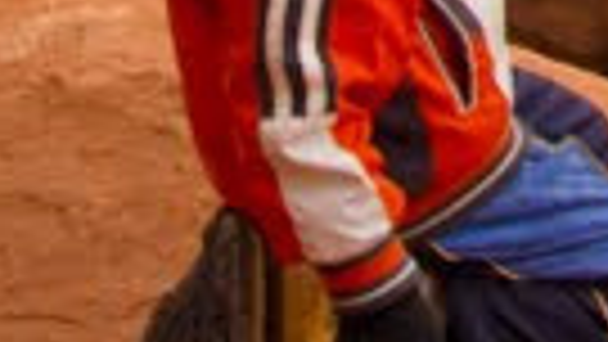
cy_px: -850
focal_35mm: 239
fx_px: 3854
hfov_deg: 8.7
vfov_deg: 4.8
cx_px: 1094
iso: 200
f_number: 9
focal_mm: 20
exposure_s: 1/60
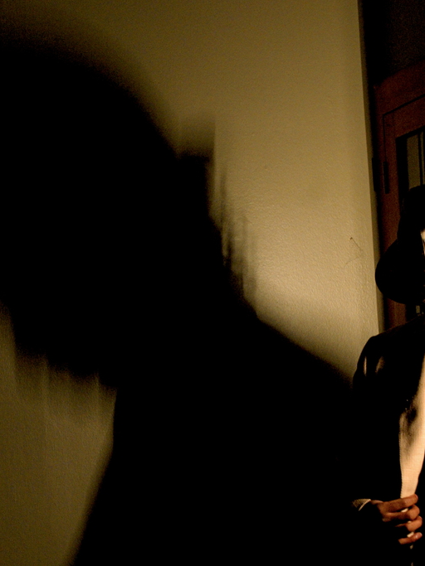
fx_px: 1081
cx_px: 282
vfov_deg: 29.1
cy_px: 405
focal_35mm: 66
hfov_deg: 22.2
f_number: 4
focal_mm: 26
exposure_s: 1/80
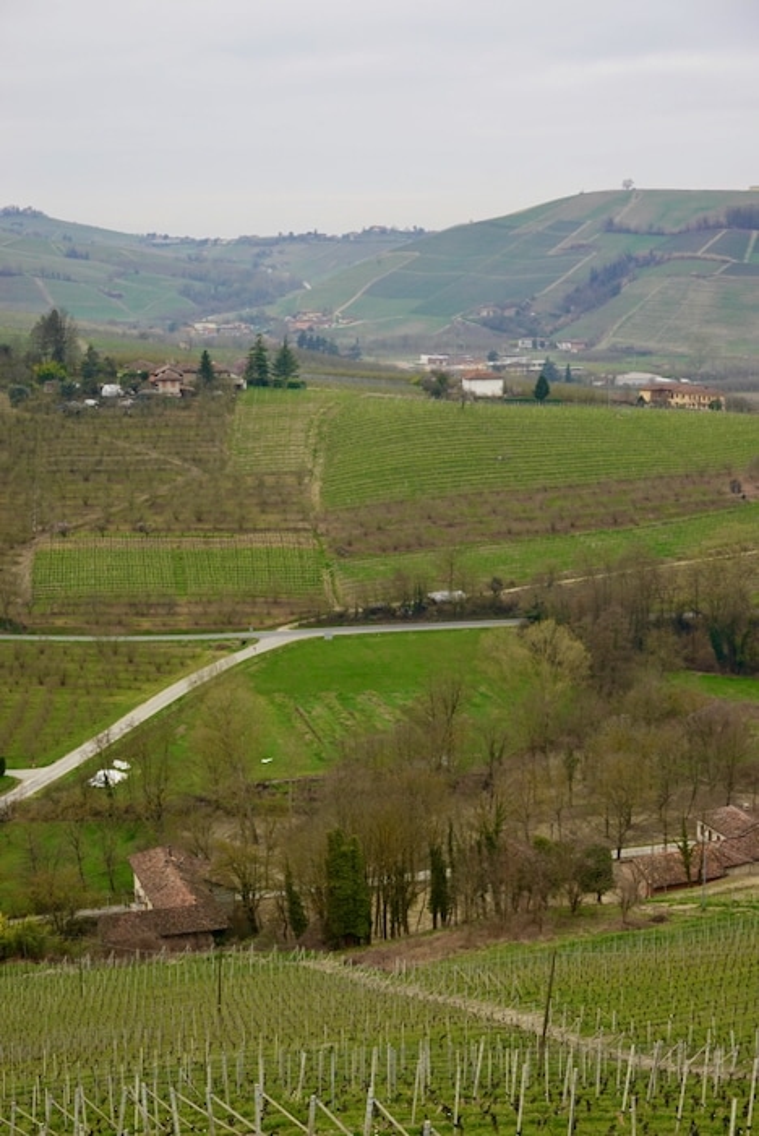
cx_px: 380
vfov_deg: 35.6
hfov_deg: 24.2
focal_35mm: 56
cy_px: 568
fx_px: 1767
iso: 100
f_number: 4
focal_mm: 20.69
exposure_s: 1/200
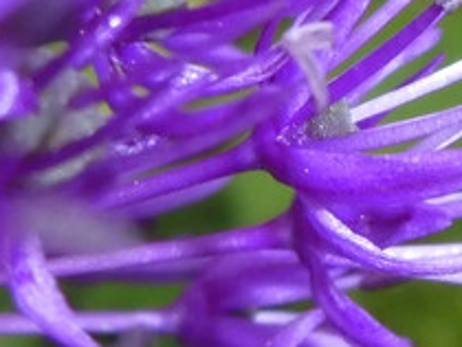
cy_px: -5
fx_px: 2672
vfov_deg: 7.4
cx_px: 506
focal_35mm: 200
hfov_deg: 9.8
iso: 80
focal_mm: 4.9
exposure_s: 1/60
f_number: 10
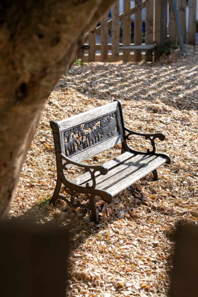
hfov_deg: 16.3
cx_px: 99
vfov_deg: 24.2
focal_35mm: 84
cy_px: 148
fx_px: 693
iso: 125
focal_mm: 56
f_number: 4
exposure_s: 1/250
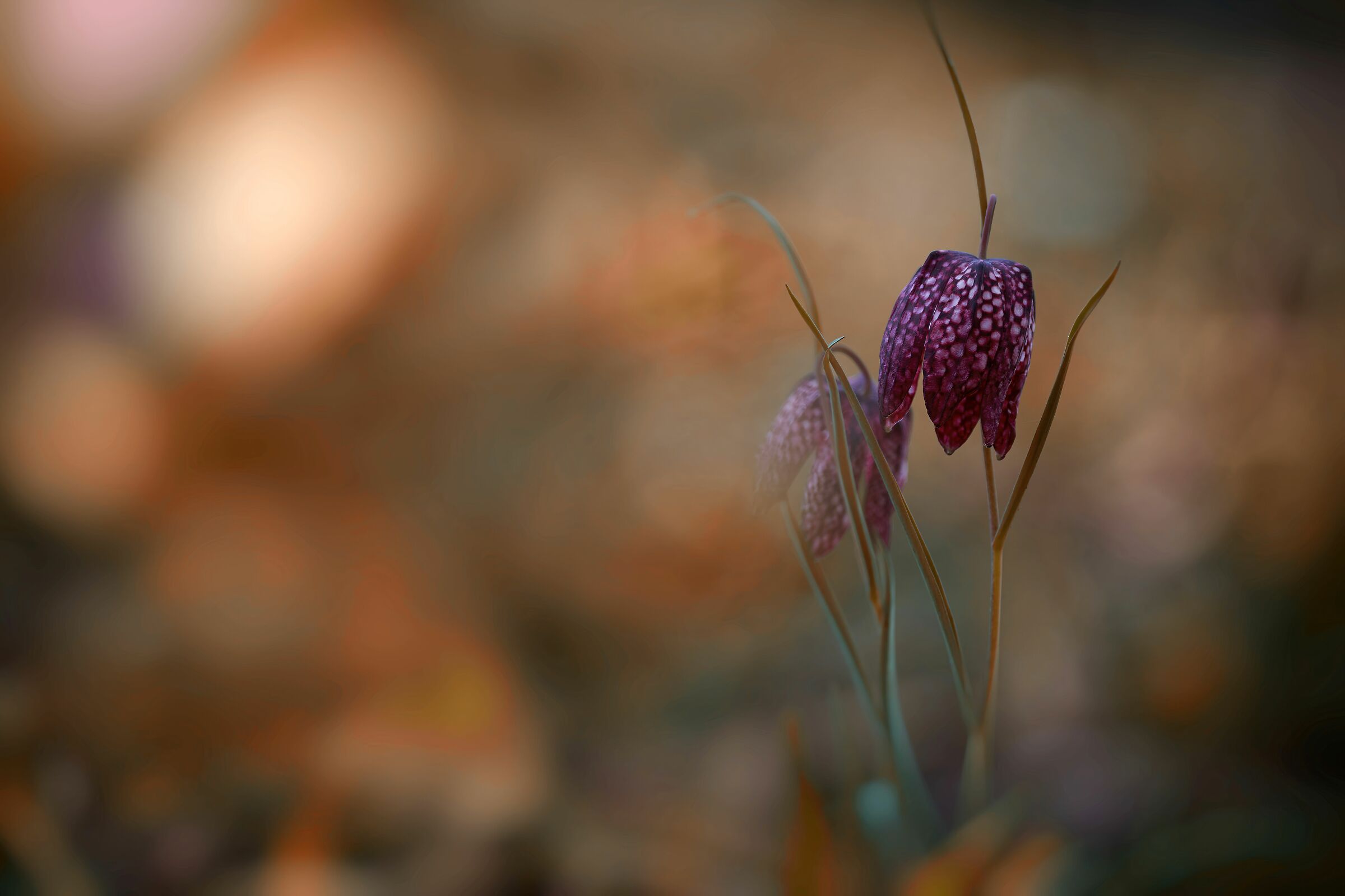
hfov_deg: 4.1
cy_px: 448
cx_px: 672
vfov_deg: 2.7
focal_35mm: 500
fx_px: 18679
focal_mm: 500
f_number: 5.6
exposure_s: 1/160
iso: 64
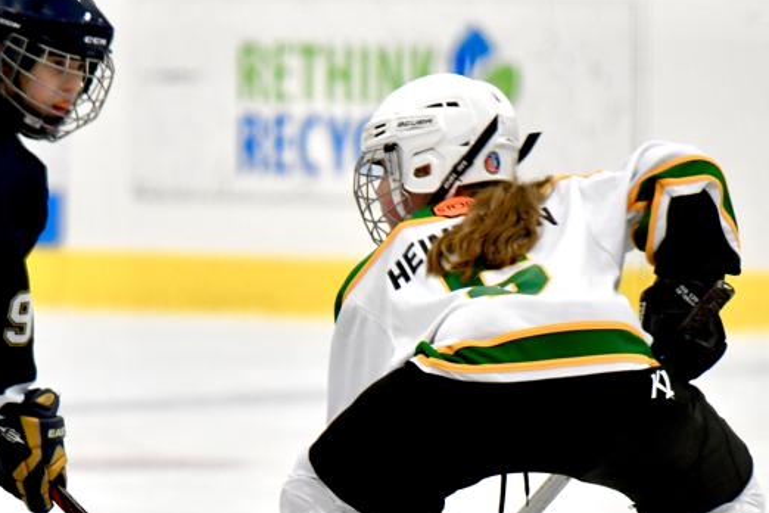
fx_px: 12559
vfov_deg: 2.3
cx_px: 321
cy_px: 425
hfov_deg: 3.5
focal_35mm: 588
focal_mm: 200
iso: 1600
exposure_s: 1/500
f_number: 2.8
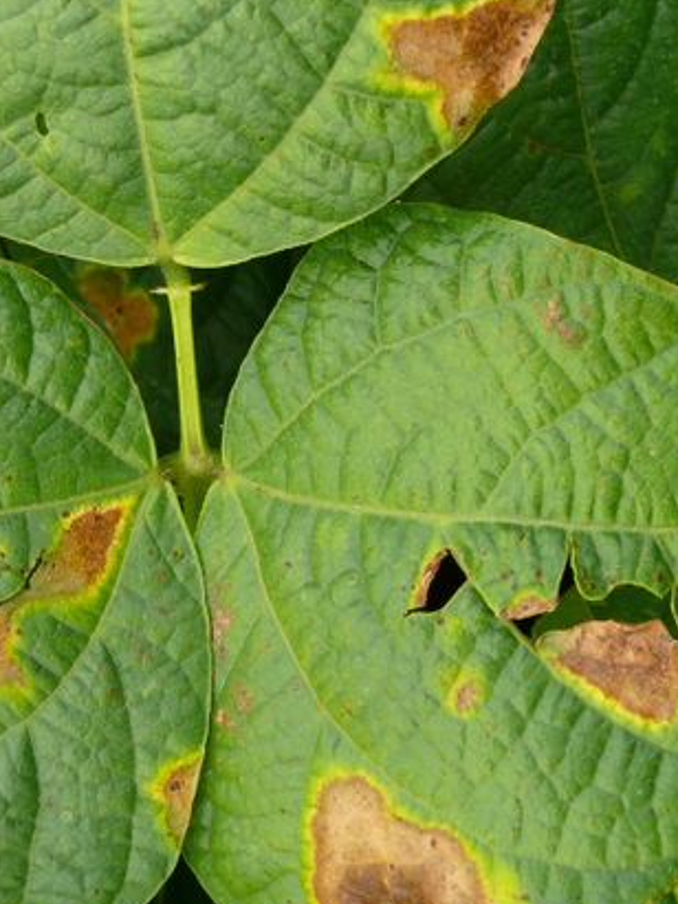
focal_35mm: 76
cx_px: 238
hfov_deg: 19.3
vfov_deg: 25.5
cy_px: 266
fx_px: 1986
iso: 100
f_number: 2.8
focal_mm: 8.2
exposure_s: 1/80
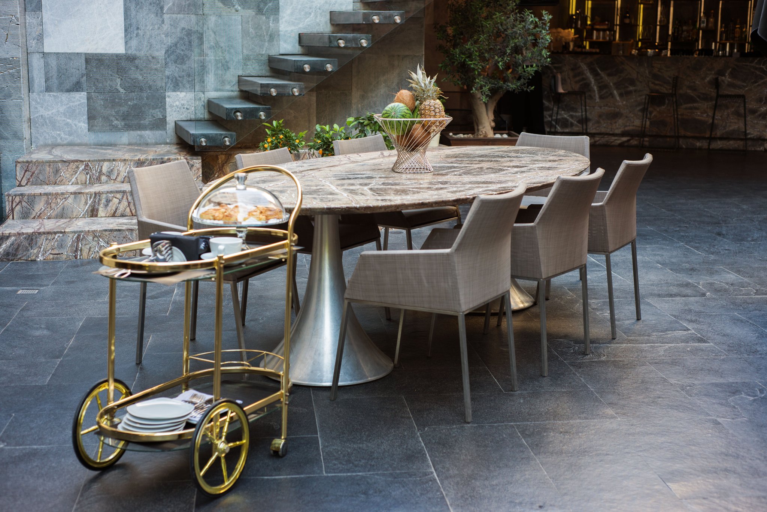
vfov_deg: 27.0
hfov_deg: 39.6
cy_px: 256
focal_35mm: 50
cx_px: 384
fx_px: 1065
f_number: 4
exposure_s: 1/160
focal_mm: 50
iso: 400
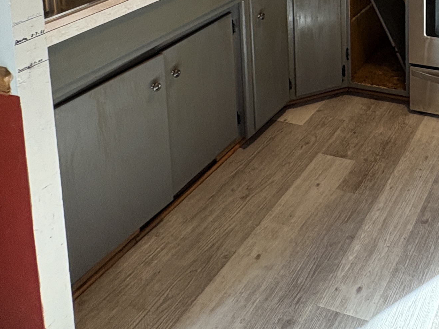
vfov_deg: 27.2
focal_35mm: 43
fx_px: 545
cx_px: 443
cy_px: -116
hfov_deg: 38.7
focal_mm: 2.22
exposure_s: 1/60
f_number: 2.2
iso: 200
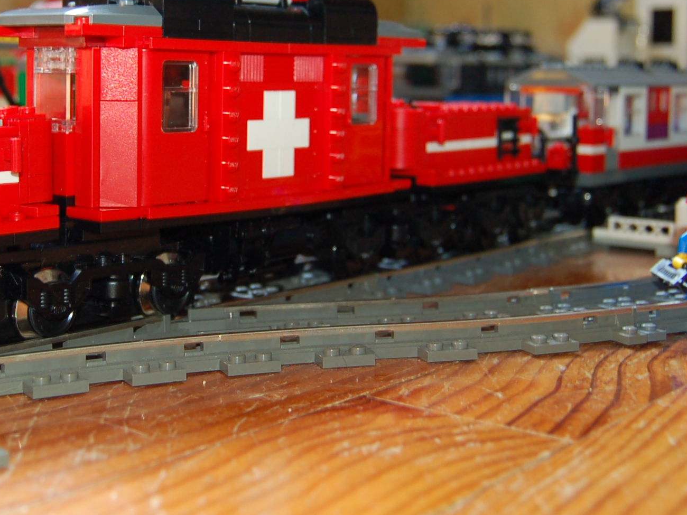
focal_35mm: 60
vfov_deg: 24.2
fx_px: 1191
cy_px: 132
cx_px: 195
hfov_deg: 31.7
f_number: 3.5
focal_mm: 18
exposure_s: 1/60
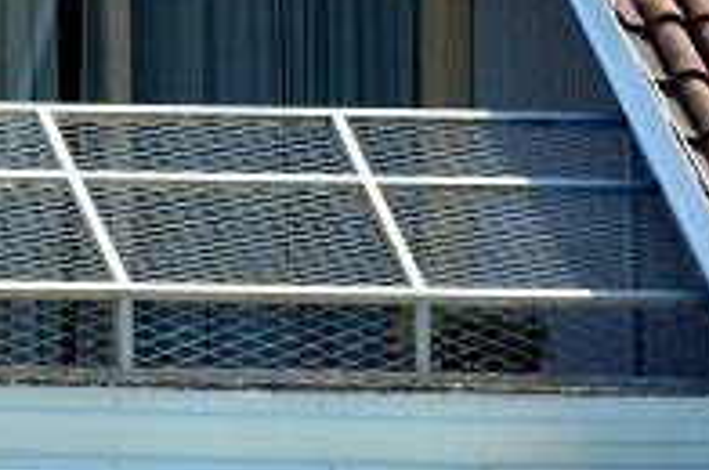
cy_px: -183
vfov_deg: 0.7
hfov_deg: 1.0
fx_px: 40563
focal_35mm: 2063
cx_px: 458
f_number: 5.6
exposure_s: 1/8000
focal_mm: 270
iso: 2200
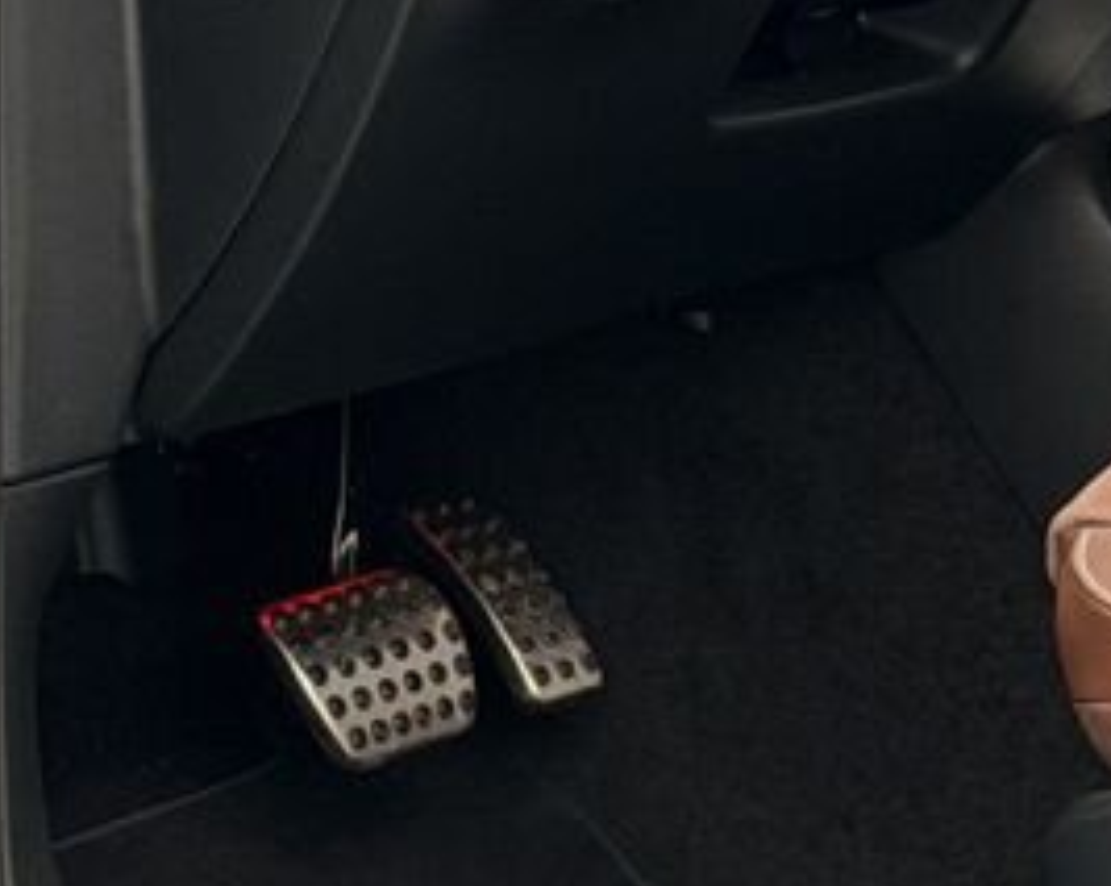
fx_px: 5912
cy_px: 121
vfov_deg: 8.5
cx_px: 608
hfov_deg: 10.7
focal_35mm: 180
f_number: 1.78
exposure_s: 1/151
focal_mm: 6.76
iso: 125
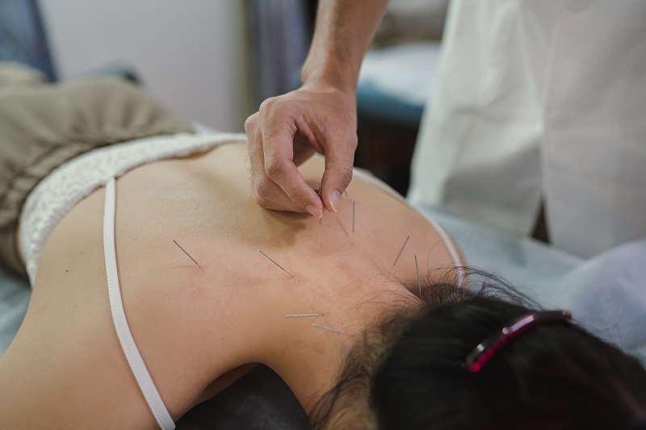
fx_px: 628
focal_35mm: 35
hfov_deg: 54.4
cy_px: 215
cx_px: 323
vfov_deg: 37.8
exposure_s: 1/50
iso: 1250
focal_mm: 35
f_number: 2.2
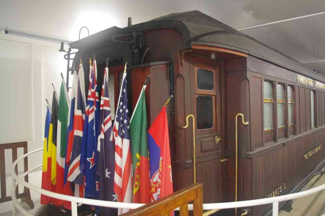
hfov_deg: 67.4
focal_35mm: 27
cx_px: 162
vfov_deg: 47.9
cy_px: 108
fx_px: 244
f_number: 3.5
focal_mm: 18
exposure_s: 1/13
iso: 3200
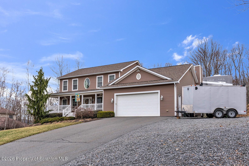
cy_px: 83
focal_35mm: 30
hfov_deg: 61.9
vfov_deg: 43.6
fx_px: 208
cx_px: 124
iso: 200
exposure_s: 1/25
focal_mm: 20
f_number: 9
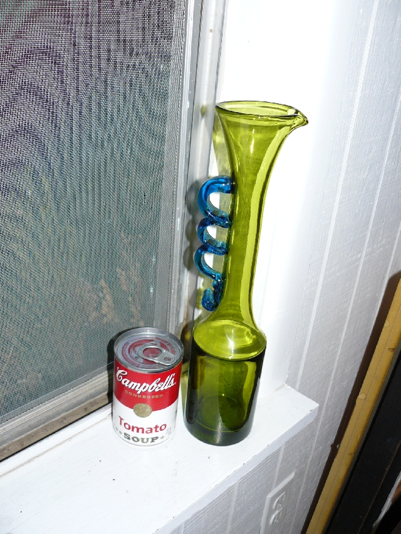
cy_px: 267
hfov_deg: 39.7
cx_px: 200
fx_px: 556
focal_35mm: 36
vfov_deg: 51.3
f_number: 2.8
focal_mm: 6
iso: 100
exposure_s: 1/30
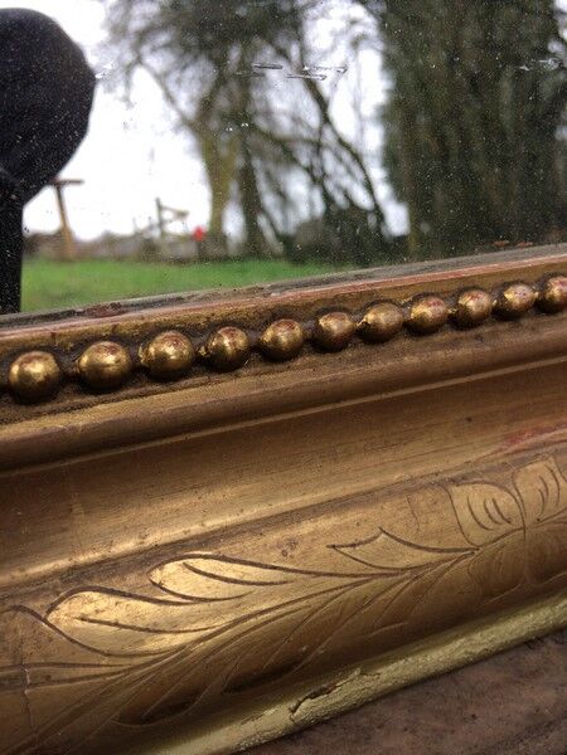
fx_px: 633
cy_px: 378
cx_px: 284
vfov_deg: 61.7
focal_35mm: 29
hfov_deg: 48.2
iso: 50
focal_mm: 4.15
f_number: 2.2
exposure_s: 1/100
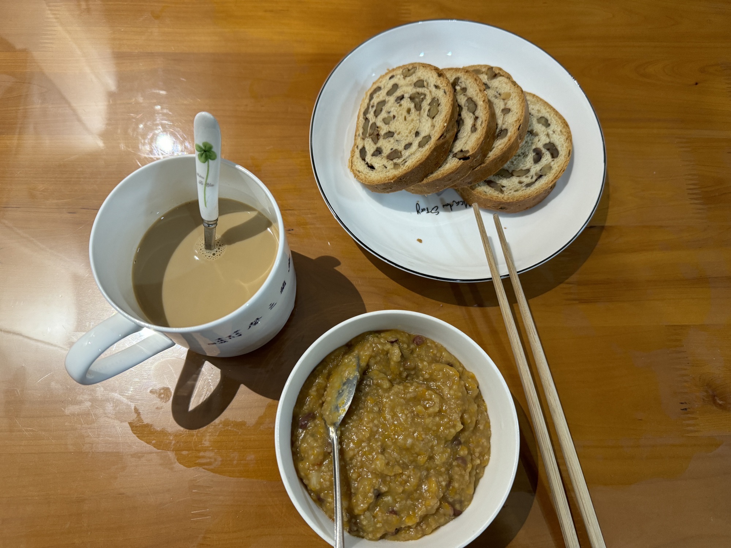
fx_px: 507
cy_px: 274
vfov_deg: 56.8
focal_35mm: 24
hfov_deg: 71.6
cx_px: 366
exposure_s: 1/50
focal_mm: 6.86
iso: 250
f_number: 1.78
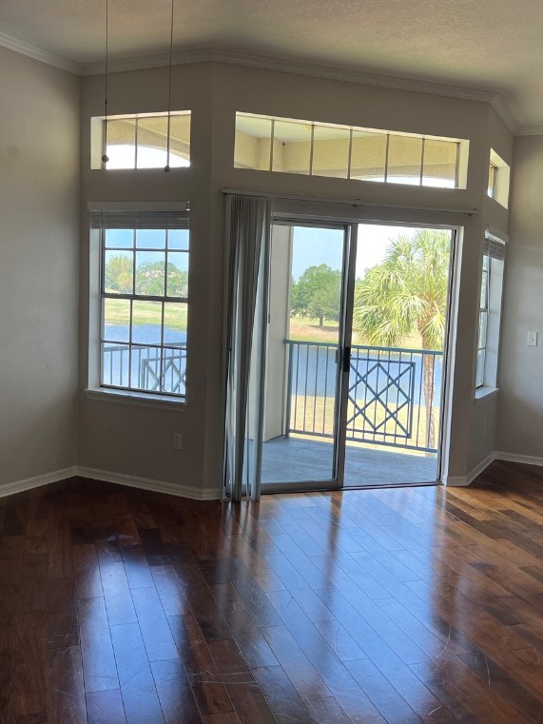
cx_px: 316
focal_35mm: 35
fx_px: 732
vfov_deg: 52.6
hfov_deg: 40.6
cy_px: 361
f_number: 1.5
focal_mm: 5.7
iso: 50
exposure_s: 1/302
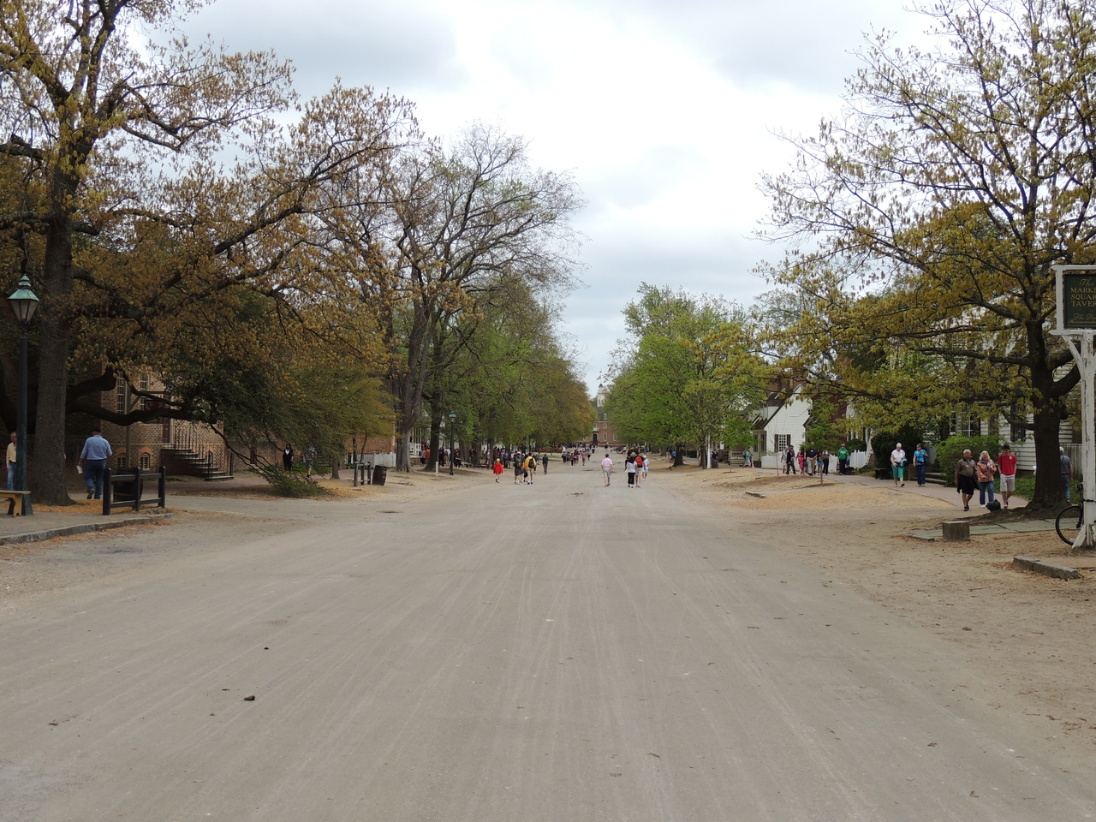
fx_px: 1361
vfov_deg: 33.6
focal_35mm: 43
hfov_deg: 43.9
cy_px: 411
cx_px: 548
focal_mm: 7.6
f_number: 3.4
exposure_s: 1/800
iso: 100
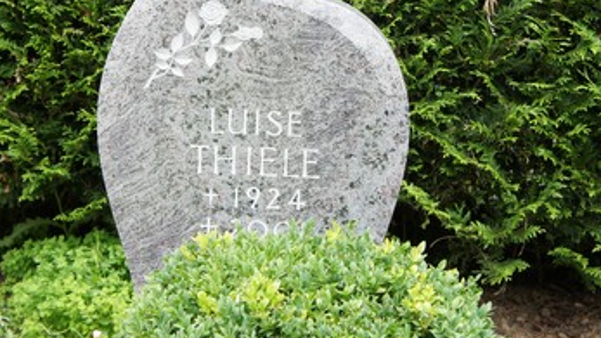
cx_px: 274
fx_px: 1094
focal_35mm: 69
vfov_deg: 17.5
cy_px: 114
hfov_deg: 30.7
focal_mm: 33
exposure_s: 1/250
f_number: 5.6
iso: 500
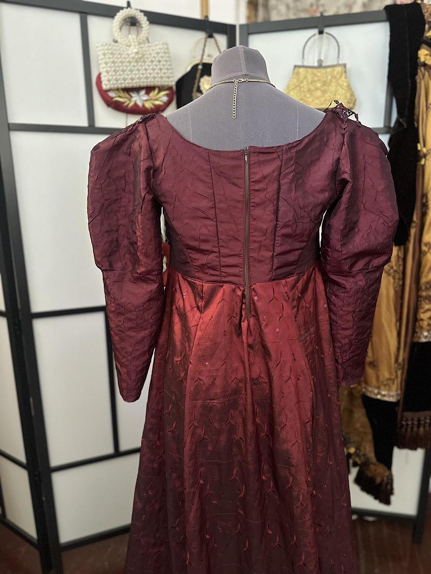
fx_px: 399
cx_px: 216
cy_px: 287
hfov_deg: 56.8
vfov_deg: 71.6
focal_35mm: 24
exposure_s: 1/46
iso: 1000
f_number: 1.78
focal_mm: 6.86
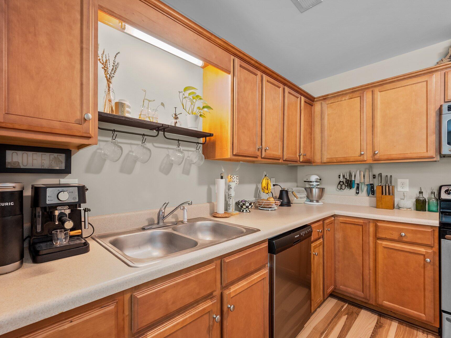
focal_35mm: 16
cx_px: 193
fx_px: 208
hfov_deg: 93.9
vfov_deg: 78.1
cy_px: 176
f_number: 7.1
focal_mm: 14
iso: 640
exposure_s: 1/1.67
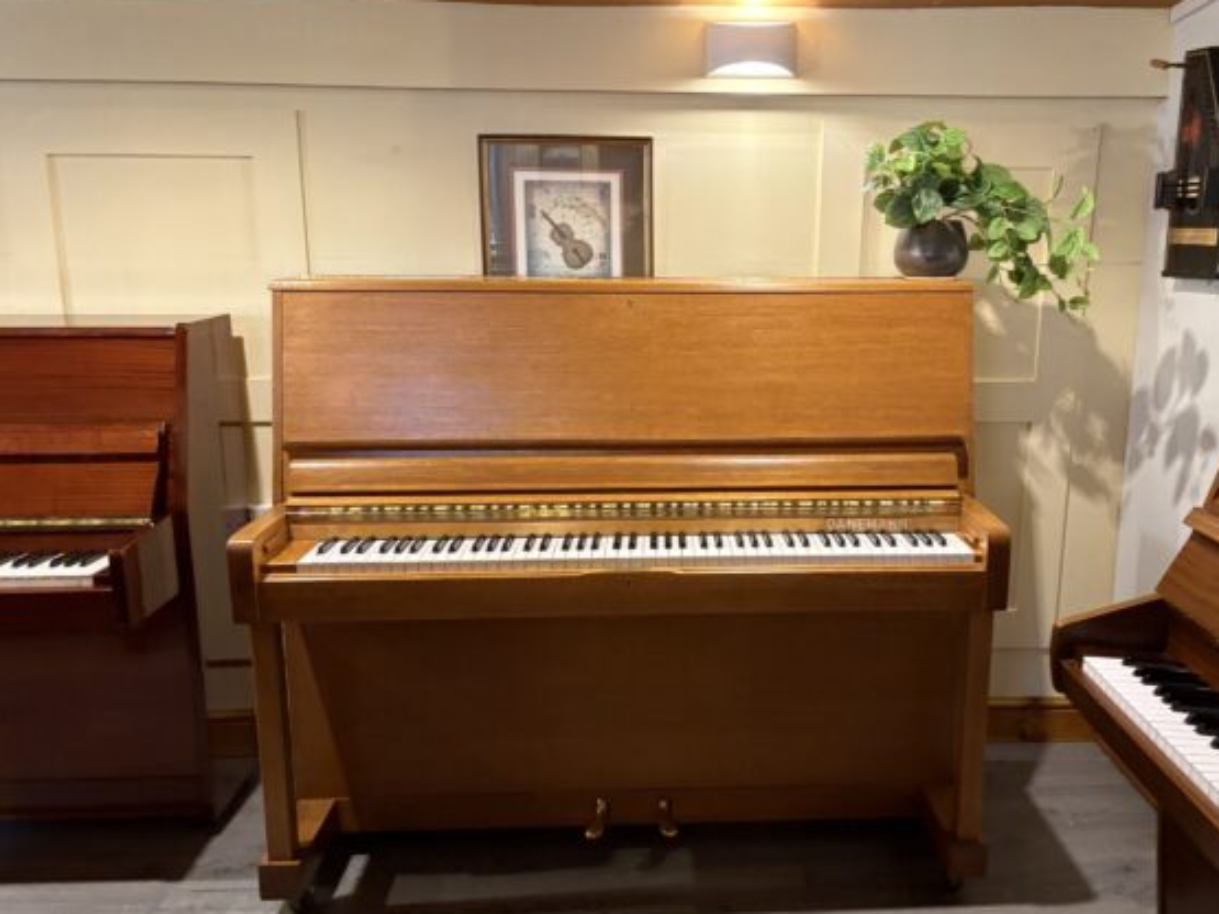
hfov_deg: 59.7
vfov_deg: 46.8
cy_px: 479
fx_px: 1056
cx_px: 701
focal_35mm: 30
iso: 320
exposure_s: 1/50
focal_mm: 5.96
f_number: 1.6
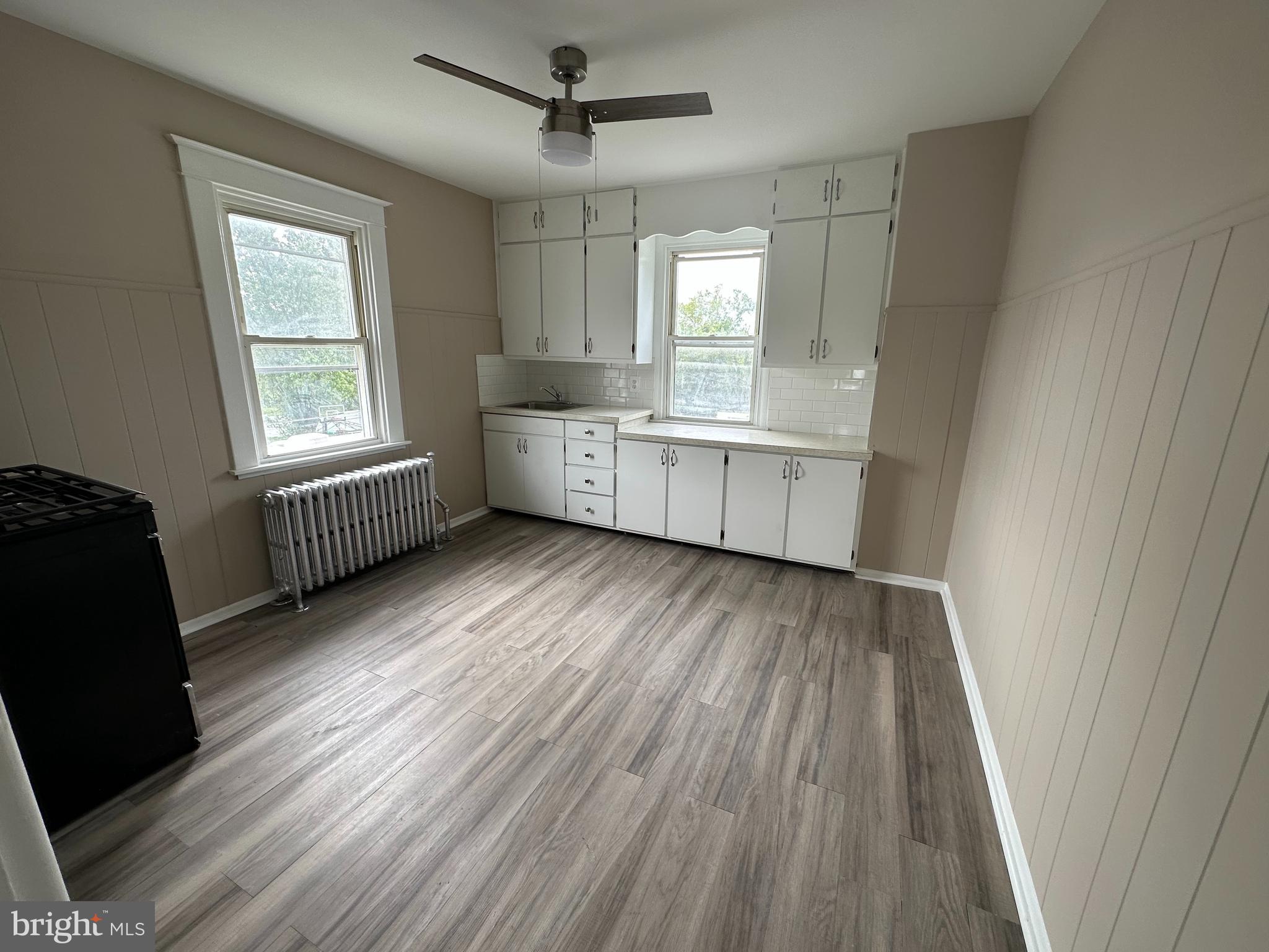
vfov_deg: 85.7
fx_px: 513
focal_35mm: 14
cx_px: 634
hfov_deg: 102.1
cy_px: 476
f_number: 2.2
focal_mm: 2.22
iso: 40
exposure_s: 1/108
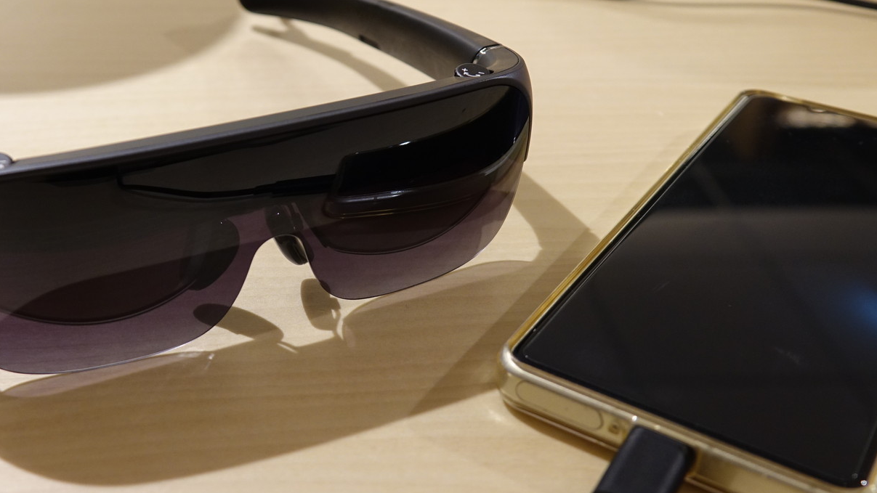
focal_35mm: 45
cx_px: 299
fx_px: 1046
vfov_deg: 26.5
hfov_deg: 44.9
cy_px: 213
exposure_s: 1/30
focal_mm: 9.99
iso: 320
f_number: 2.8
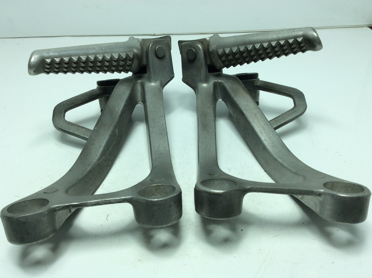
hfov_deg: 56.9
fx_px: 343
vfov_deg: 44.1
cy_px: 139
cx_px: 186
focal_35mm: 32
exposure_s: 1/403
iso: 32
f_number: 2.4
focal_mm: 3.3
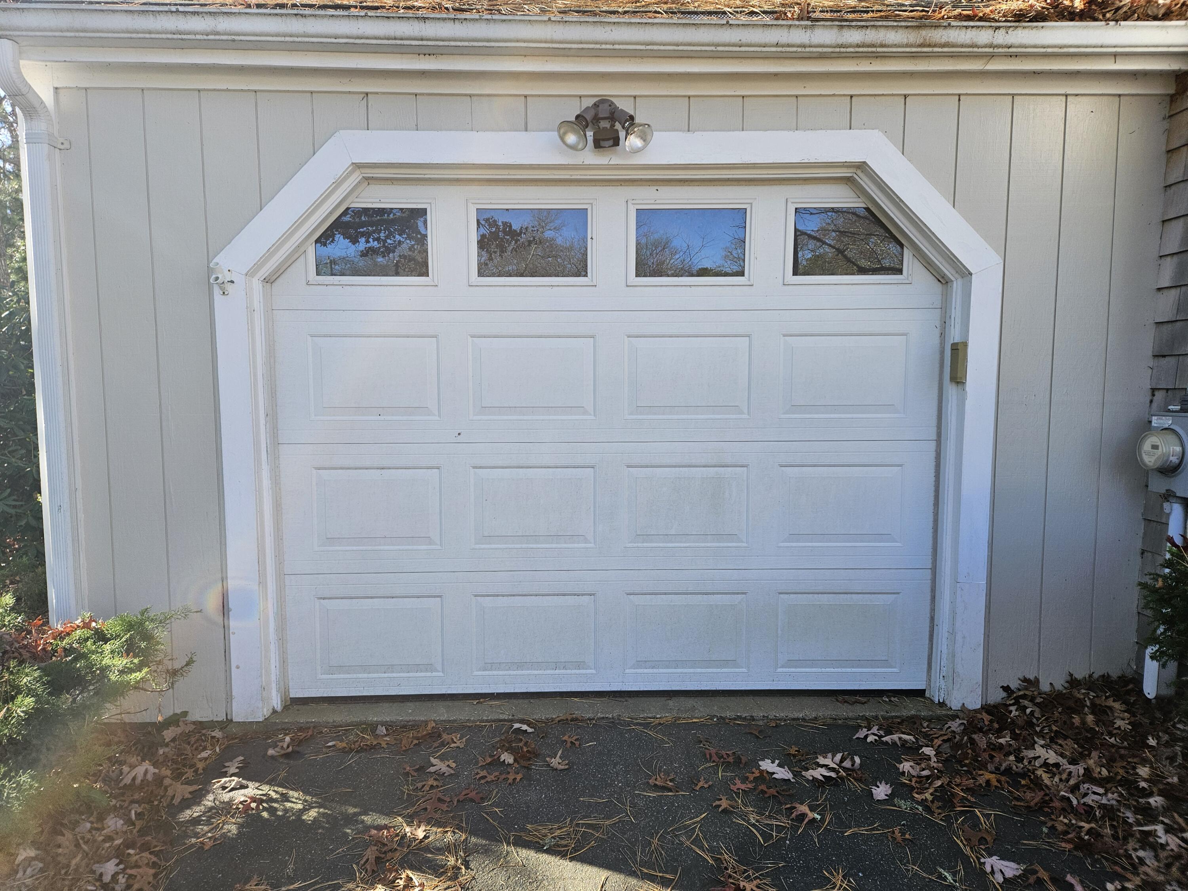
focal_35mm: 23
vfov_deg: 58.9
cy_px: 446
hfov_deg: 73.9
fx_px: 789
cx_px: 594
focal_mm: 5.4
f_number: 1.8
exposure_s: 1/719
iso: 64
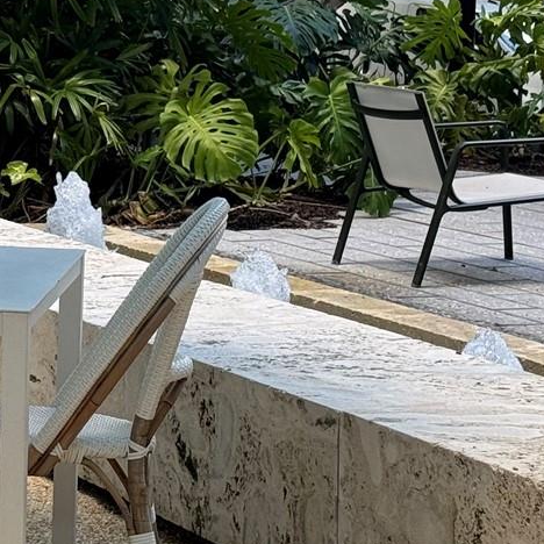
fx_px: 2578
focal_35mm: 145
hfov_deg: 11.8
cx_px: -131
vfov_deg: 11.9
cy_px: 29
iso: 64
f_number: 1.78
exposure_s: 1/379
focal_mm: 6.76
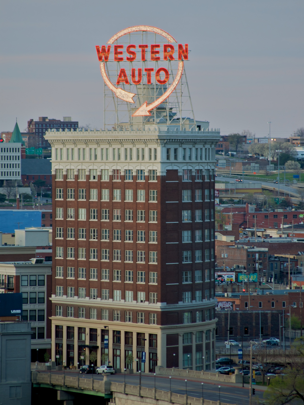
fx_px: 4216
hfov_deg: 4.1
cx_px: 152
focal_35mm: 360
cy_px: 187
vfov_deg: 5.5
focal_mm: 220
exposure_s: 1/50
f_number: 5.6
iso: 200
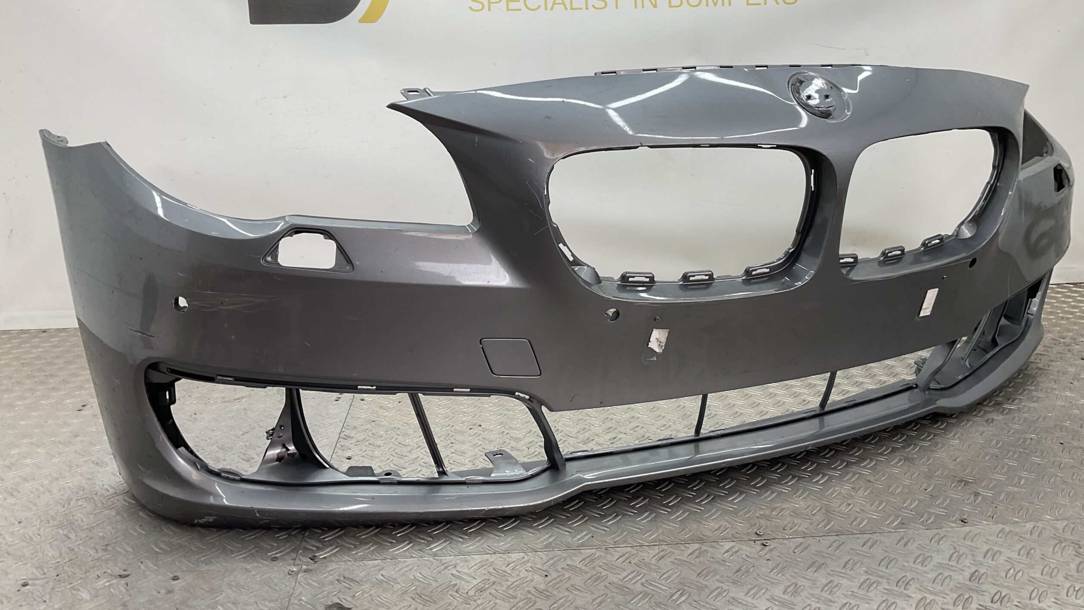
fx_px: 920
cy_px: 235
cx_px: 547
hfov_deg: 61.0
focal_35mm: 32
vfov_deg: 36.5
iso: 20
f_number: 1.8
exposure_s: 1/100
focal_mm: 3
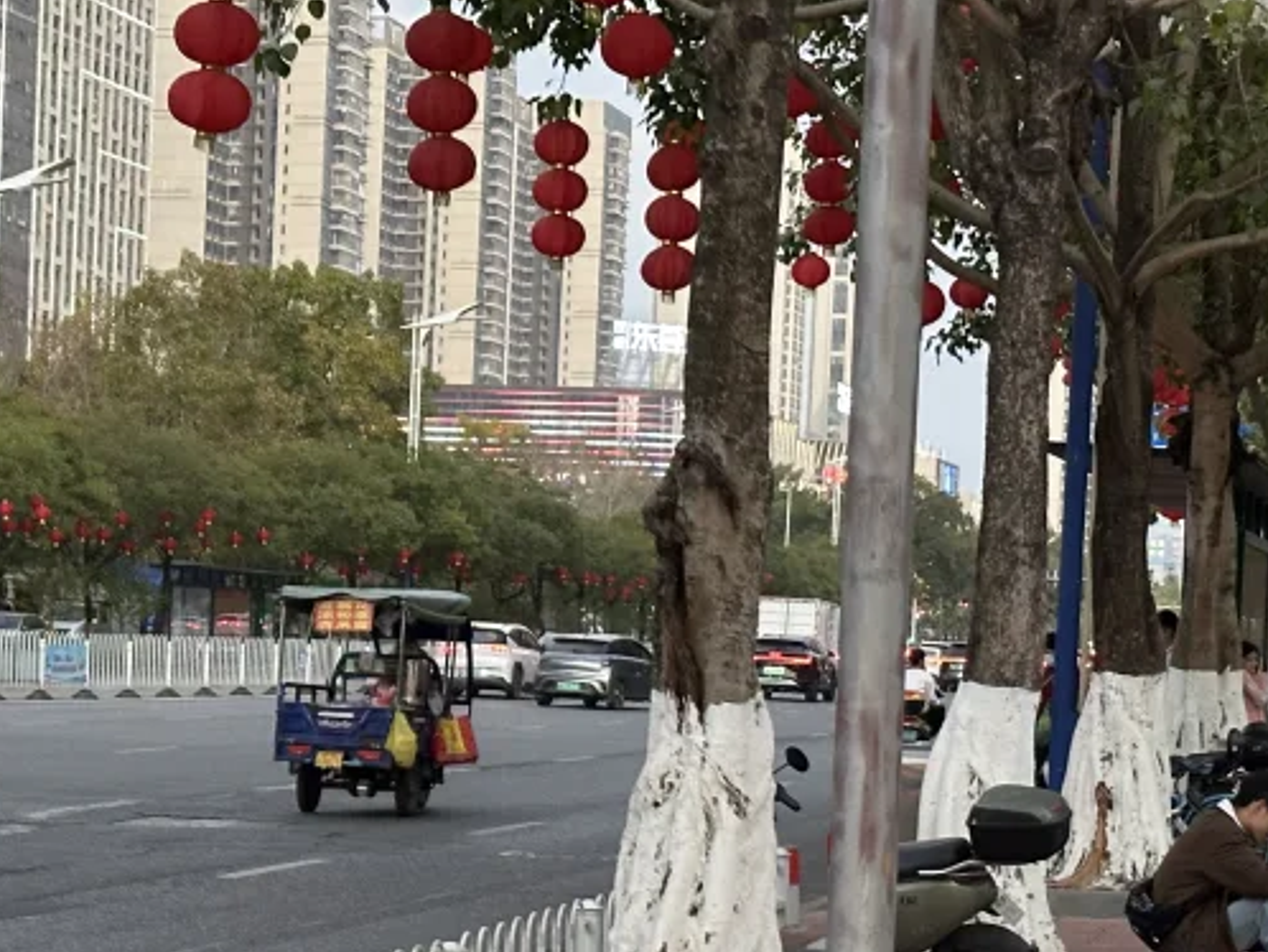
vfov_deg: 14.2
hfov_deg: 18.8
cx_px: 379
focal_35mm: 104
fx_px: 3811
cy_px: 682
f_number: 1.78
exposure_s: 1/60
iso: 250
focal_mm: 6.86
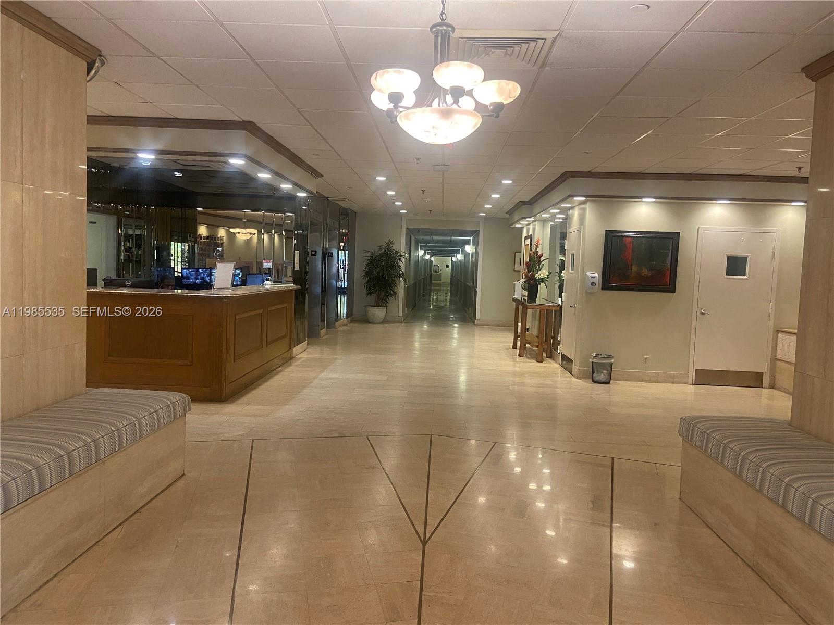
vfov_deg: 53.1
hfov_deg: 67.3
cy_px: 312
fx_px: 626
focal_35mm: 26
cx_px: 417
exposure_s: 1/60
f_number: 1.8
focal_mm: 4.25
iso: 200
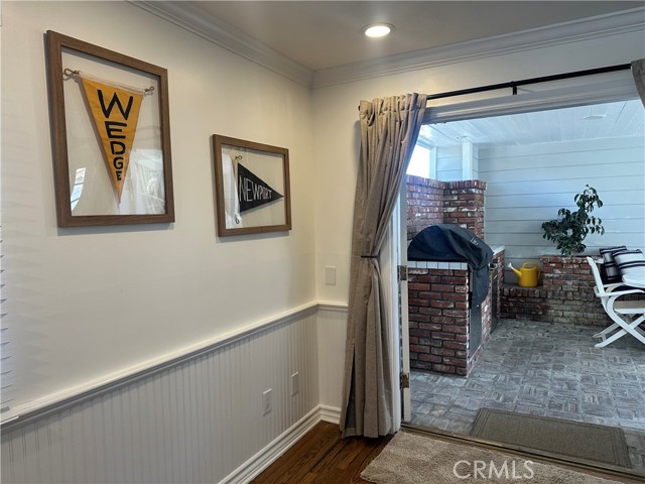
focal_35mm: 24
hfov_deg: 71.6
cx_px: 322
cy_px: 242
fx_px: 447
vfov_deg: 56.8
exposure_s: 1/120
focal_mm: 6.86
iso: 125
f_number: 1.78
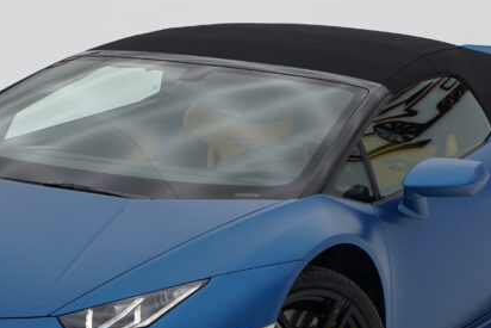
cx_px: 188
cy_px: 181
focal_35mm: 174
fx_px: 2374
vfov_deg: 7.9
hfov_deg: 11.8
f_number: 5.6
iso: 200
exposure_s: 1/200
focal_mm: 70
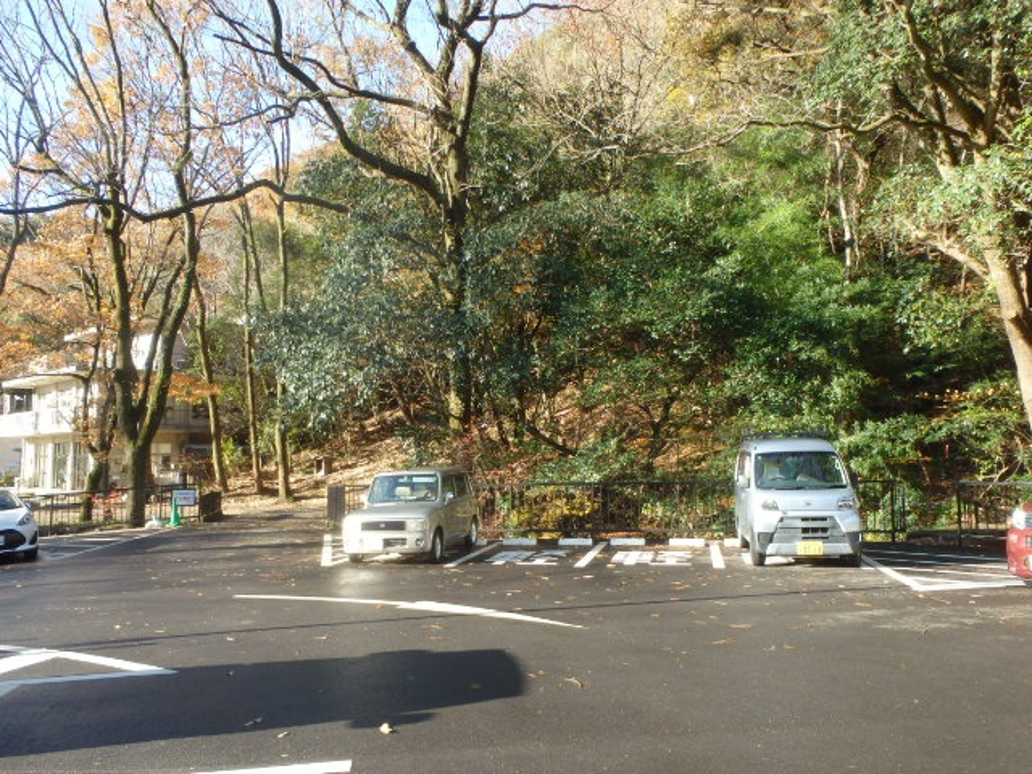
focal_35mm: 28
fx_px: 835
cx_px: 516
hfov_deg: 63.4
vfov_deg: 49.7
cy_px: 387
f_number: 3.9
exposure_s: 1/100
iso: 125
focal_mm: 5
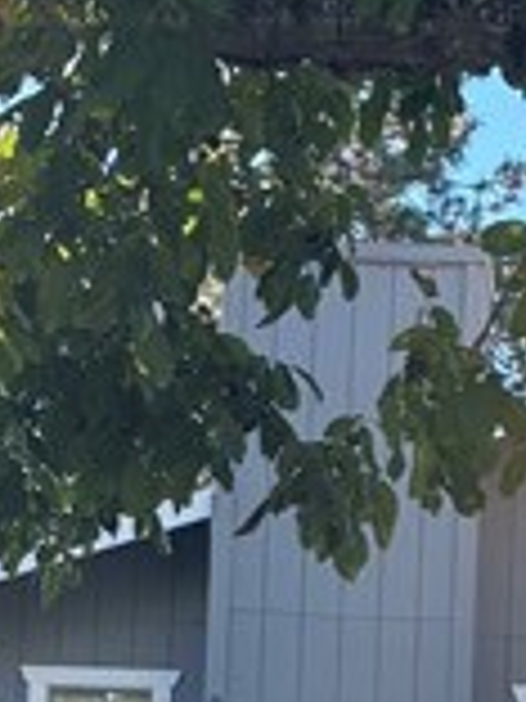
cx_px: 571
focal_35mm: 171
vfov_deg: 11.3
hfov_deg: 8.6
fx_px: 3465
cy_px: 922
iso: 64
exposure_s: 1/667
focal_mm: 5.96
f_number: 1.6
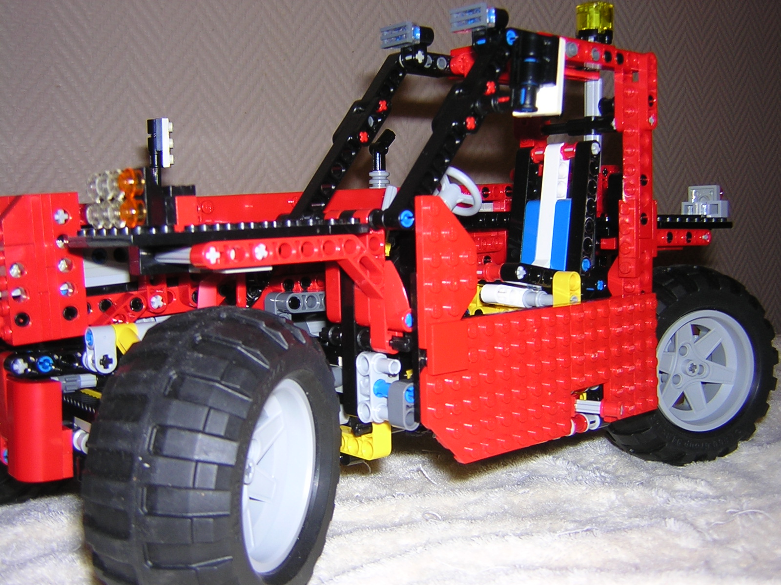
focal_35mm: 36
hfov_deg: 51.4
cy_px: 292
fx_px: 812
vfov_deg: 39.7
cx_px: 390
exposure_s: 1/60.1
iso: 100
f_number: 2.6
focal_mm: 4.7
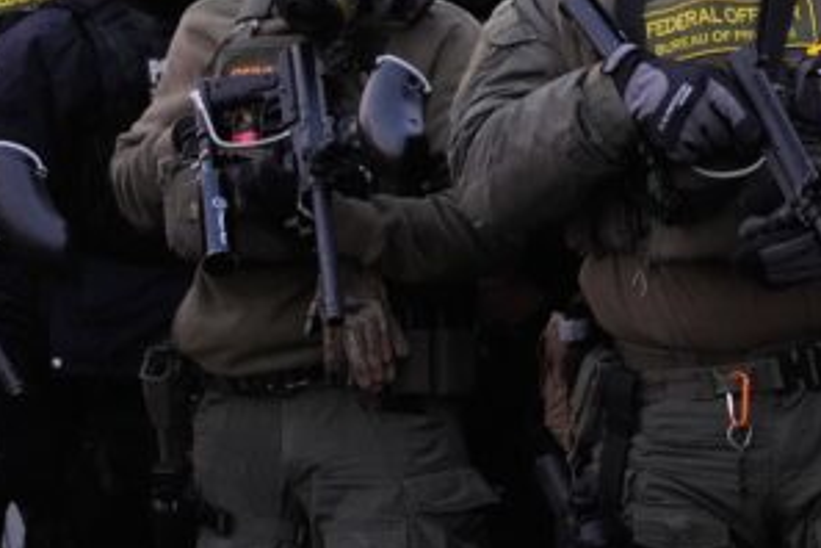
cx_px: 780
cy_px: 134
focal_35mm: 424
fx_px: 9669
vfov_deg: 3.2
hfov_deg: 4.9
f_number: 2.8
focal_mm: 197
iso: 4000
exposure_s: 1/1600
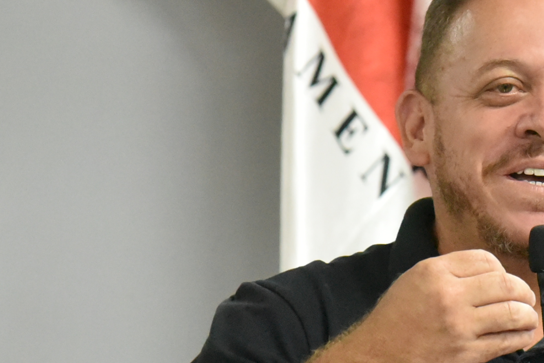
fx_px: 3580
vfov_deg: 5.8
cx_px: 560
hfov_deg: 8.6
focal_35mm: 237
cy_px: 84
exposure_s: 1/400
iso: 12800
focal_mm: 70
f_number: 5
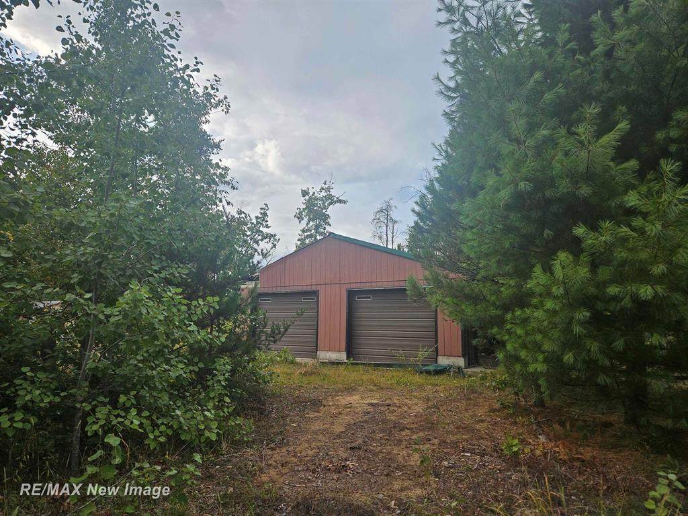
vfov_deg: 58.9
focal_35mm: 23
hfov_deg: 73.9
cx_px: 344
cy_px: 258
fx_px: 457
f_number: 1.8
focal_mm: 5.4
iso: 25
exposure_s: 1/475
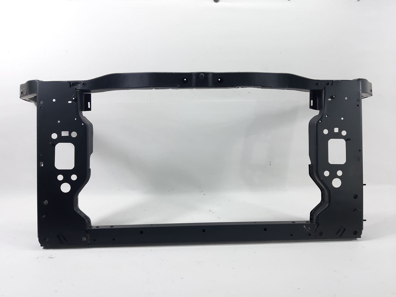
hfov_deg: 65.3
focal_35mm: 27
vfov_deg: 51.3
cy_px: 148
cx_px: 198
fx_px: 309
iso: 64
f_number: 1.7
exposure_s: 1/50
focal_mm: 3.93
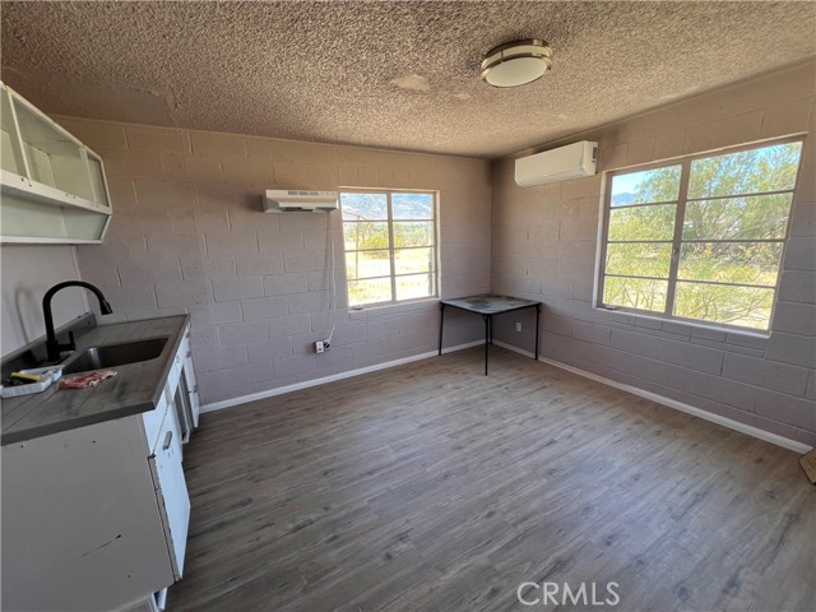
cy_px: 306
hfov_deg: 106.2
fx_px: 306
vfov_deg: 89.9
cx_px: 408
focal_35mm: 13
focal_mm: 1.57
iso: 32
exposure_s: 1/111
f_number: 1.8
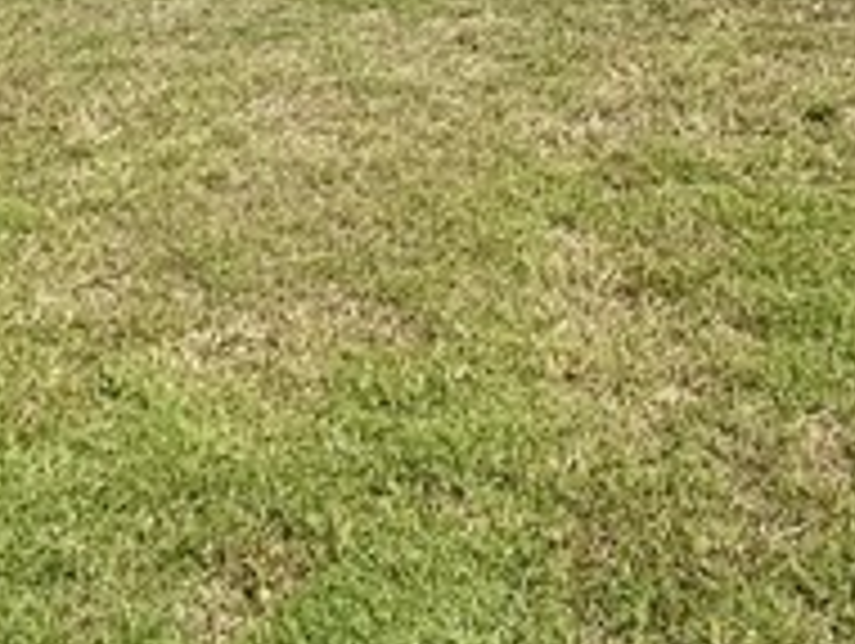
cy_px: -464
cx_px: 616
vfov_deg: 17.6
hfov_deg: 27.4
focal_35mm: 70
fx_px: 1731
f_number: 1.8
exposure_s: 1/3125
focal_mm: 1.57
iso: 32
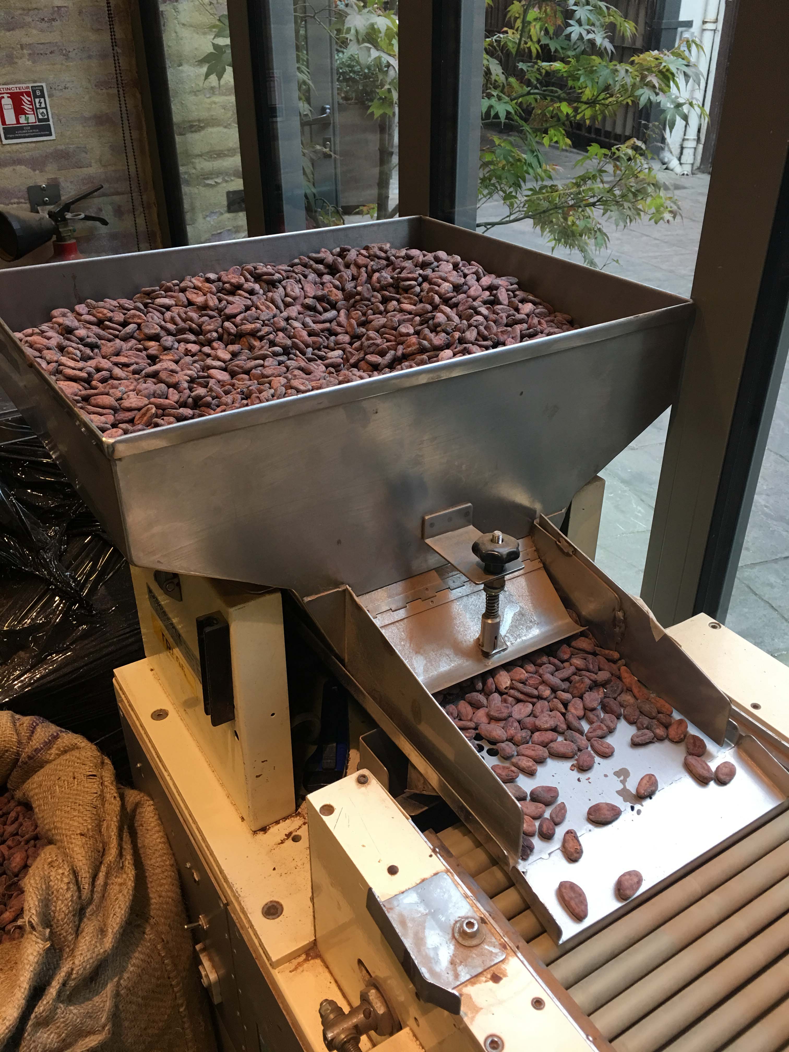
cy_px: 526
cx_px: 394
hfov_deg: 48.2
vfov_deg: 61.7
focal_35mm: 29
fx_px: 881
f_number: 2.2
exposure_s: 1/33
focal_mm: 4.15
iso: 50
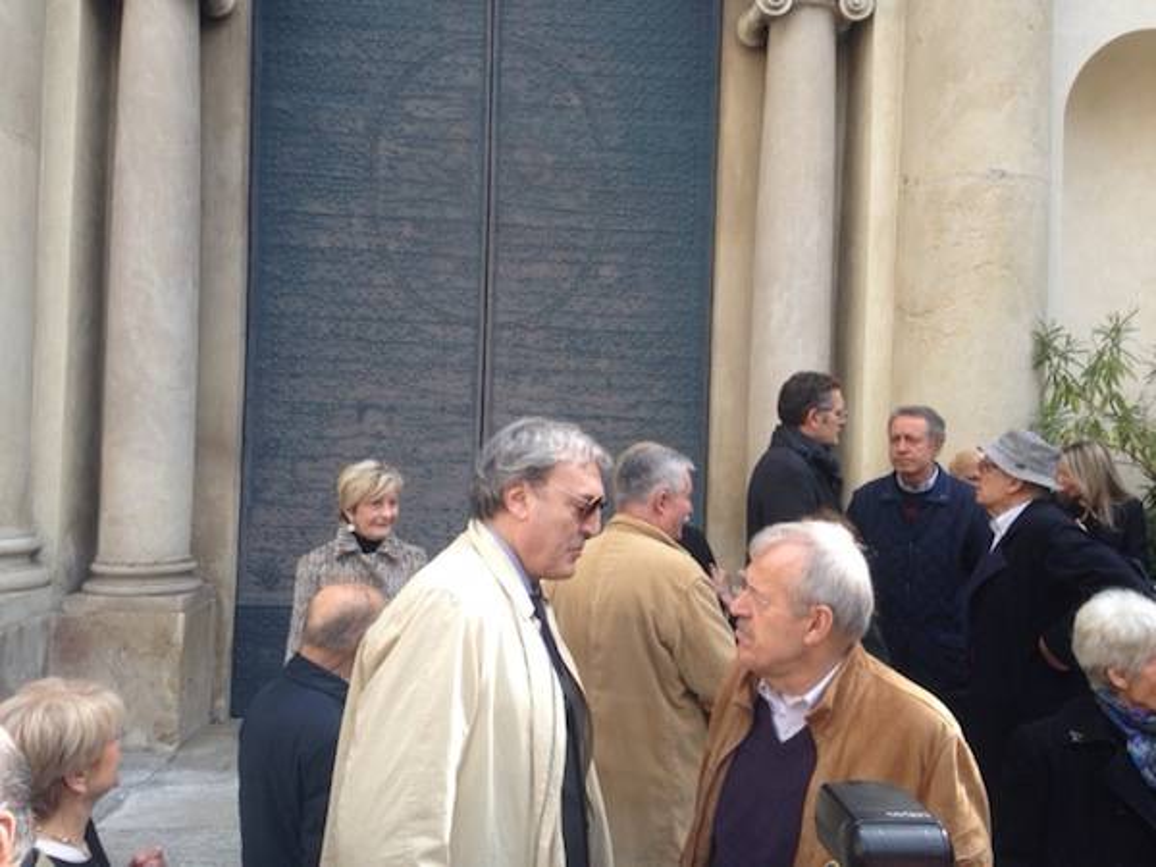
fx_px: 1102
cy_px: 434
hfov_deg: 55.4
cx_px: 578
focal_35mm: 33
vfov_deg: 42.9
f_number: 2.4
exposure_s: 1/459
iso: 50
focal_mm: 4.12
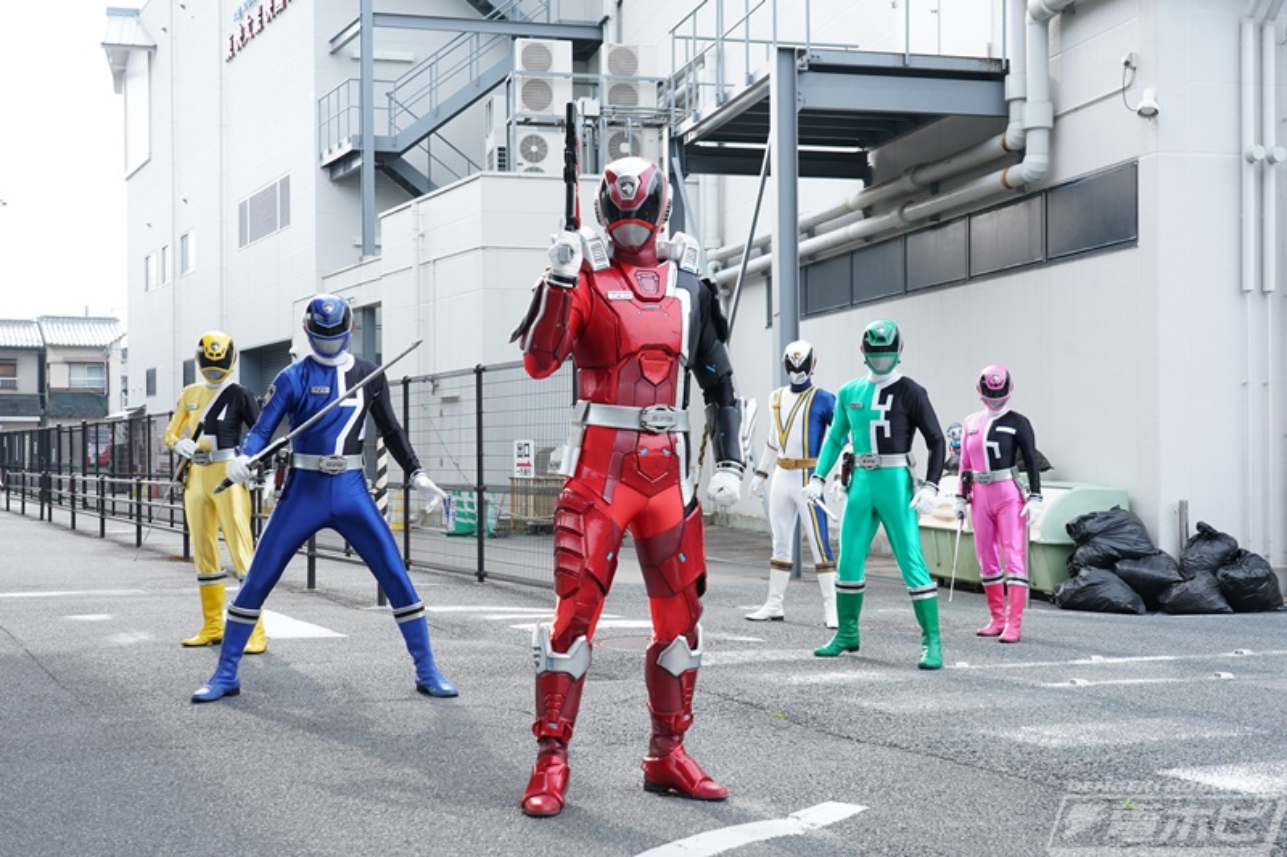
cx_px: 644
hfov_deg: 43.6
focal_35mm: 45
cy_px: 428
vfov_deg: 29.9
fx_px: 1608
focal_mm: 45
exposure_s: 1/320
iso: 800
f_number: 8
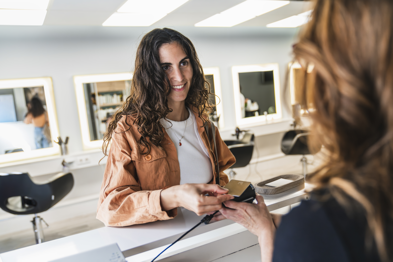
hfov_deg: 60.3
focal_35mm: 31
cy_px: 131
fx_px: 338
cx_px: 196
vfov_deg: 42.3
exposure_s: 1/400
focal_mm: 31
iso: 1250
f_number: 2.8
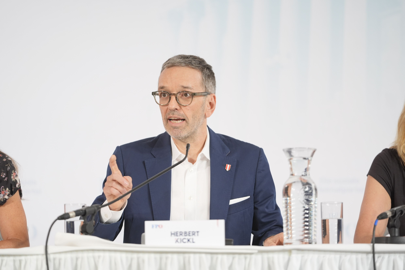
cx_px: 202
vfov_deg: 6.9
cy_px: 135
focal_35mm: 200
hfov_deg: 10.3
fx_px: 2250
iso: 640
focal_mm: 200
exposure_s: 1/400
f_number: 2.8
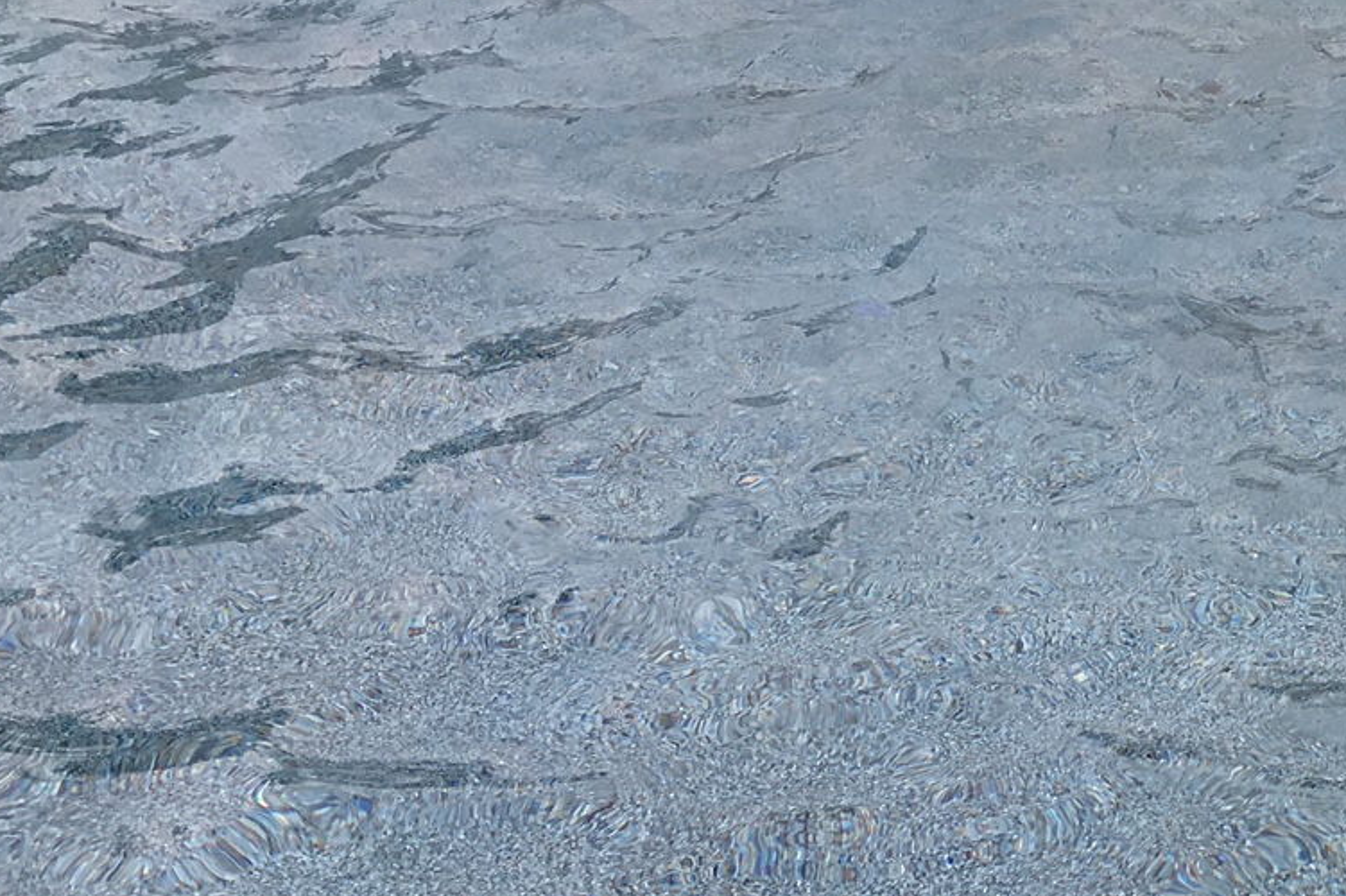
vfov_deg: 16.7
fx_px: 3027
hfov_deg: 23.0
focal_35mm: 81
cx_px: 1613
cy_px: 213
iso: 25
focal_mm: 4.15
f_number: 2.2
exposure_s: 1/170
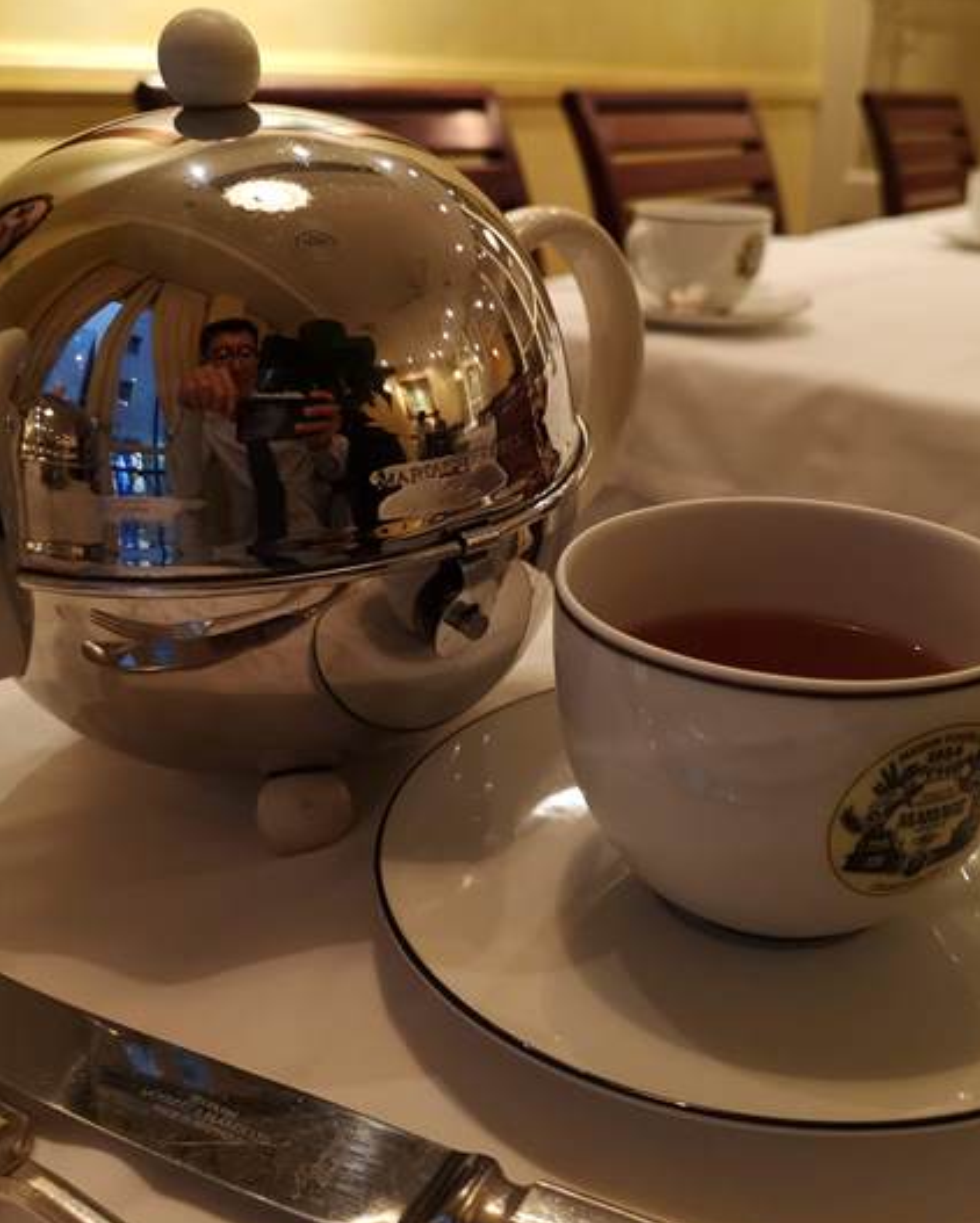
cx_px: 611
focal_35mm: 36
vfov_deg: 50.3
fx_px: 1304
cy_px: 615
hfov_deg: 40.9
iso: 160
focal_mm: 3.95
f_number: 1.8
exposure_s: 1/50
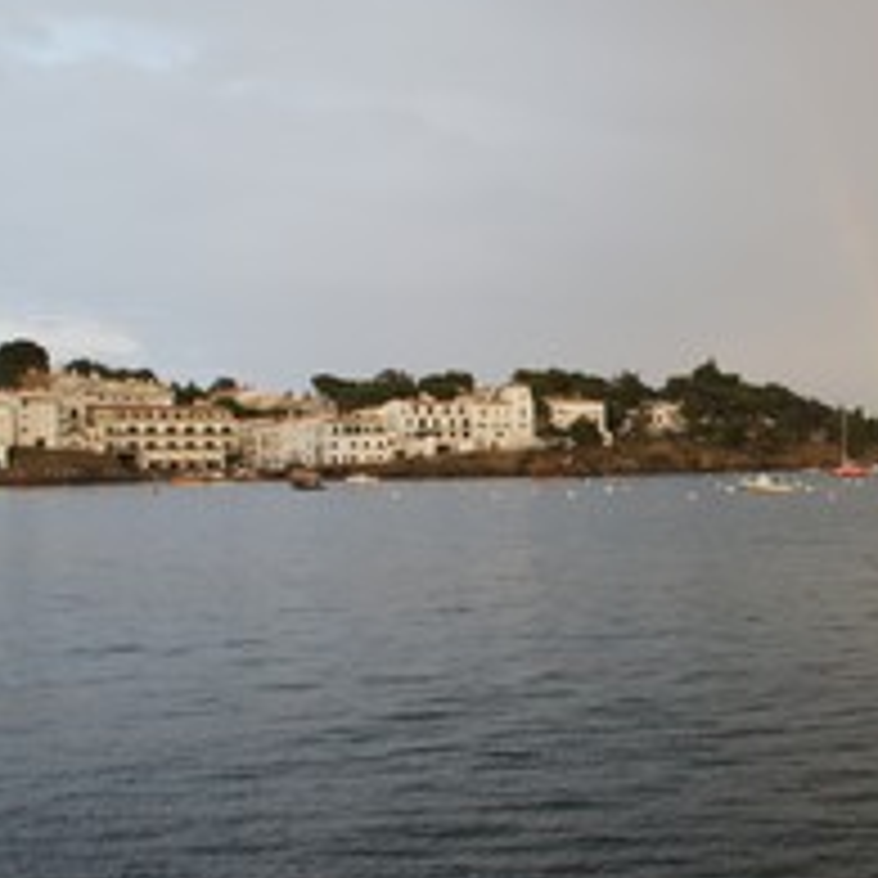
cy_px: 407
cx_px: 702
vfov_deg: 31.6
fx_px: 1550
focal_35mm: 54
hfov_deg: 30.8
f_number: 4.5
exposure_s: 1/60
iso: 100
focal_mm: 18
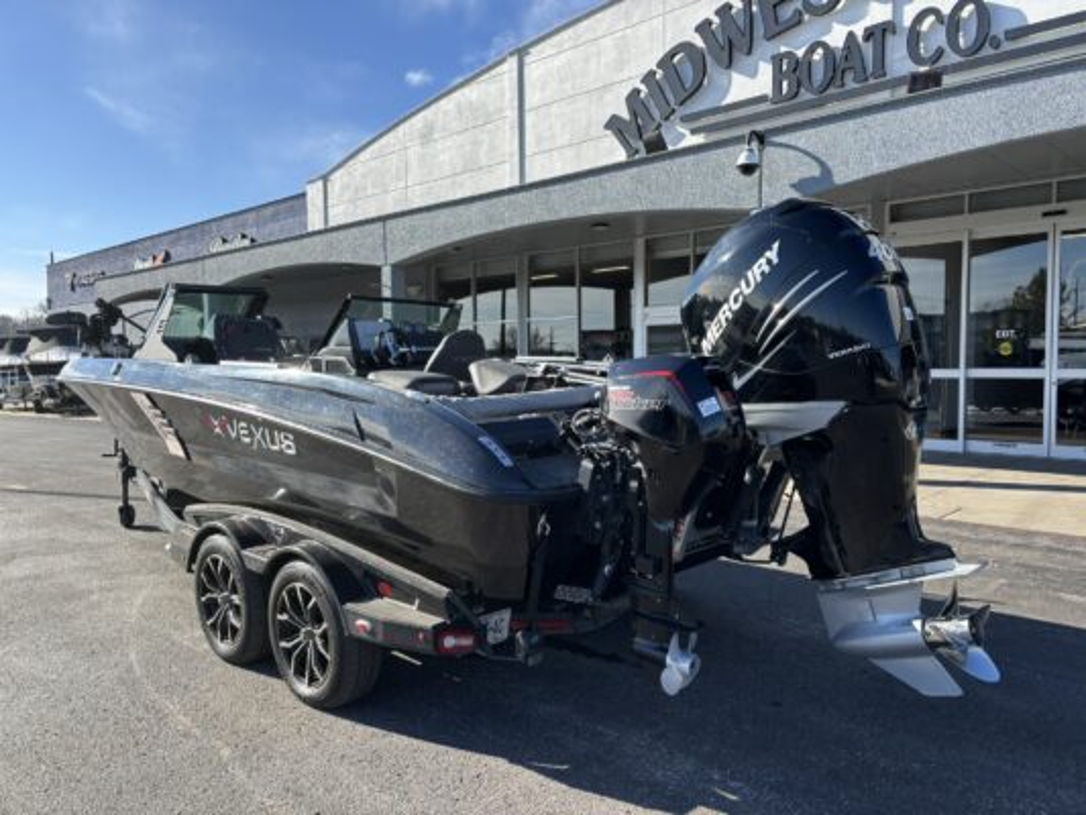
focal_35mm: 26
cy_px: 408
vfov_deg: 53.1
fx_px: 816
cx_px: 543
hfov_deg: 67.3
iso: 50
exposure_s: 1/1616
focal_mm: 5.96
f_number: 1.6
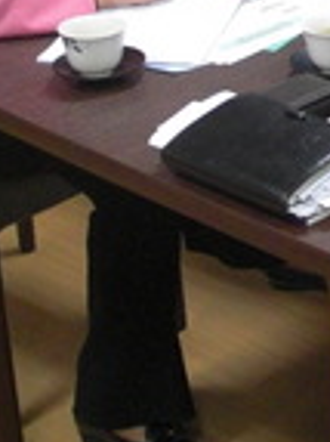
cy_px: -128
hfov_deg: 11.0
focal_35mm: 126
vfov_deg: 15.0
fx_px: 1604
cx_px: 595
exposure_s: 1/125
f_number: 2.8
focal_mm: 6.3
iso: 400
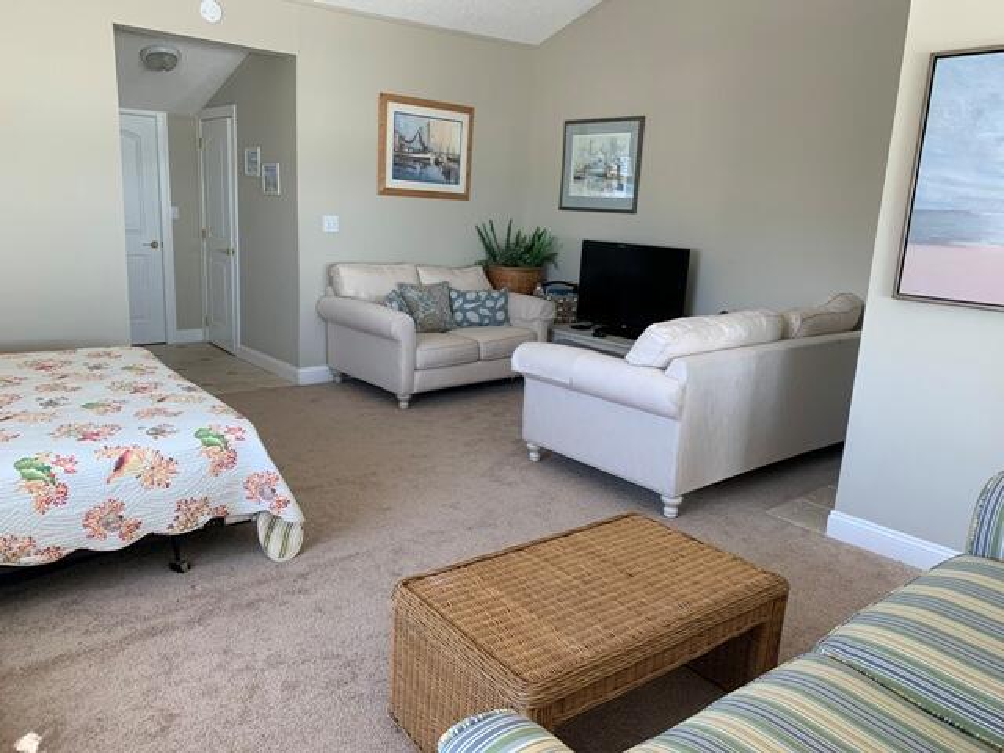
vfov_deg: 53.1
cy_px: 376
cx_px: 502
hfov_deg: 67.3
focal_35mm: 26
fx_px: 754
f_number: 1.8
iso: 100
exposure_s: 1/109
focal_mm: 4.25
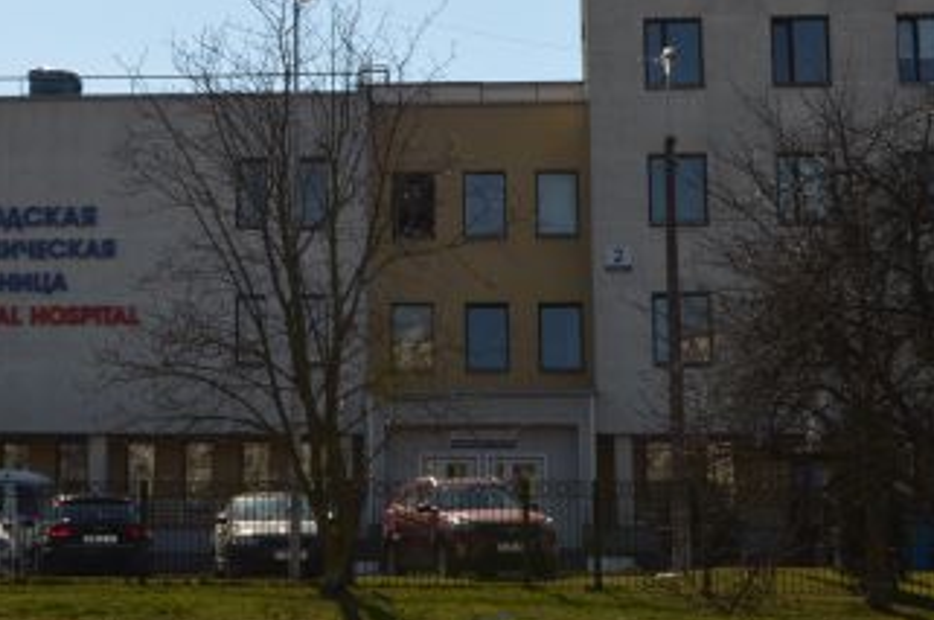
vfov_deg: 15.8
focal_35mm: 85
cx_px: 255
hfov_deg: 23.7
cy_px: 39
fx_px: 2205
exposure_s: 1/200
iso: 100
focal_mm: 25
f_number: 11
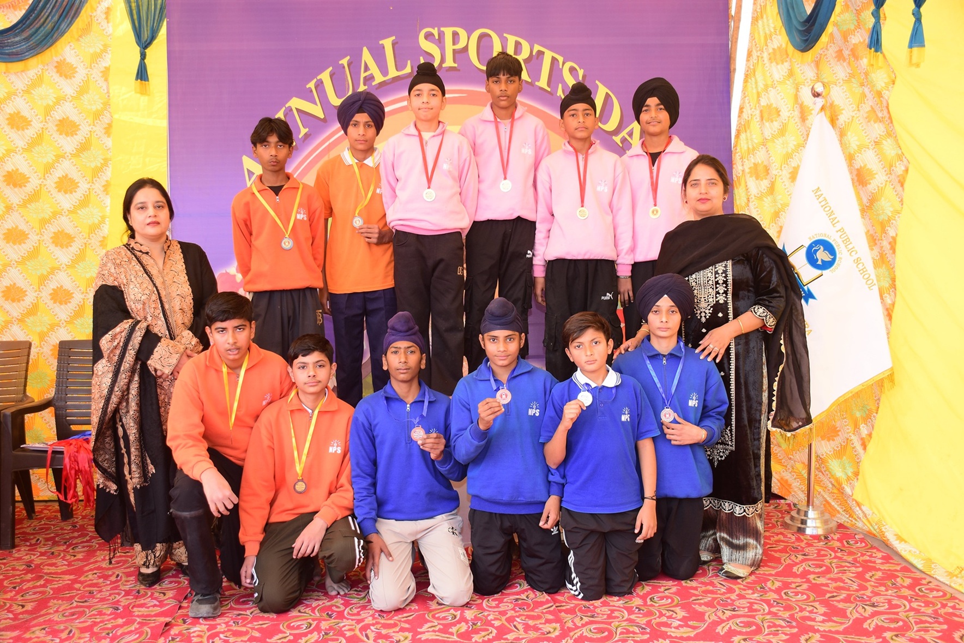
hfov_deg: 53.1
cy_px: 322
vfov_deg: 36.9
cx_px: 482
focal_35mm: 36
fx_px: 964
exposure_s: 1/125
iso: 200
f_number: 6.3
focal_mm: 24
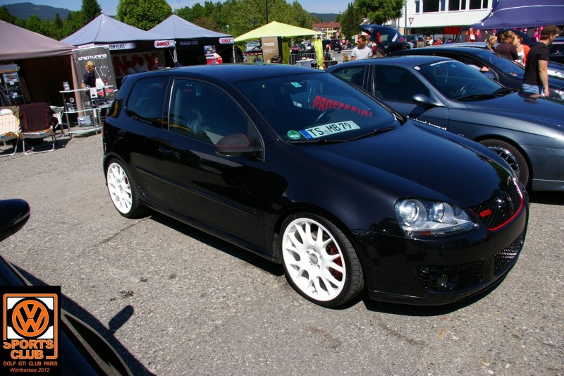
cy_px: 188
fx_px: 423
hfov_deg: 67.4
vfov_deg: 47.9
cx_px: 282
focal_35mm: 27
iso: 200
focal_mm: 18
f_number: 11
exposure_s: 1/180
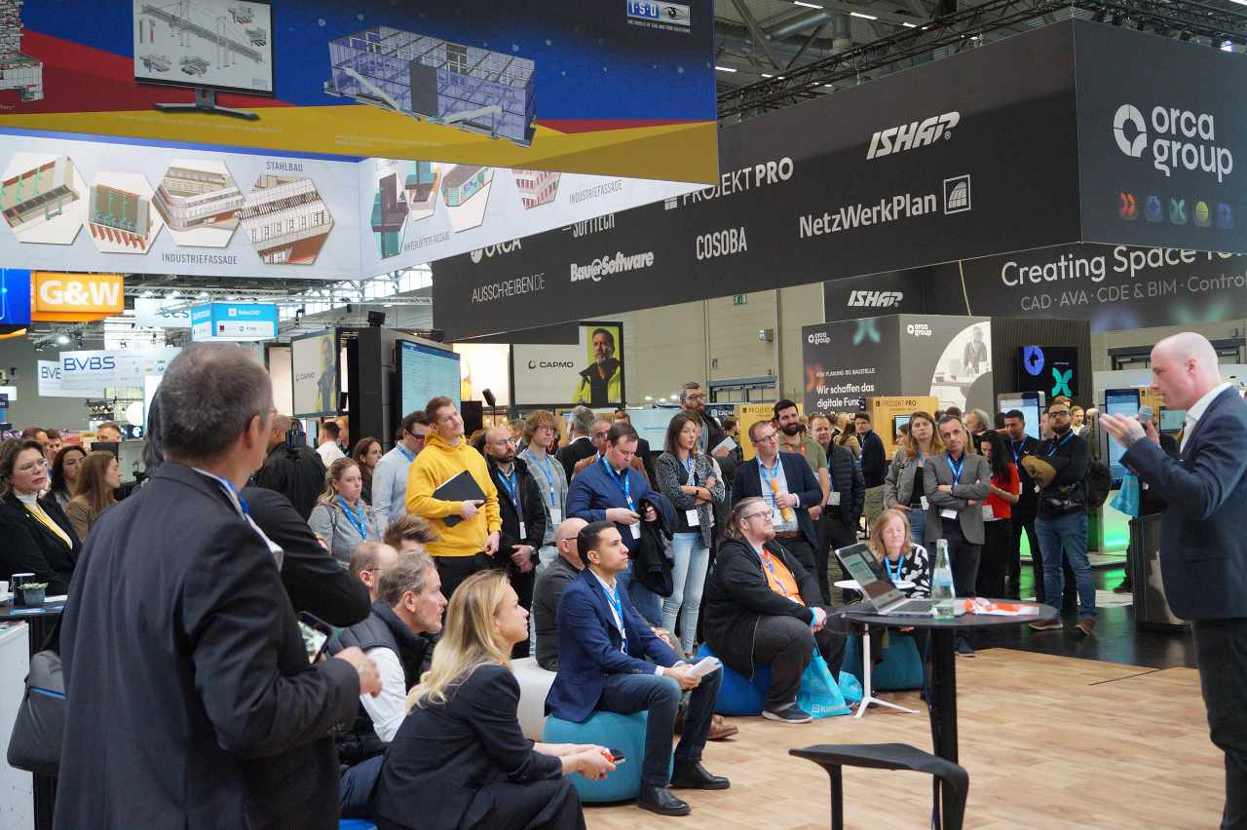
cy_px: 415
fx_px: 1350
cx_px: 624
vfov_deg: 34.2
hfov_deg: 49.6
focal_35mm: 39
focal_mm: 26
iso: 1000
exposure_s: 1/160
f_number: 4.5
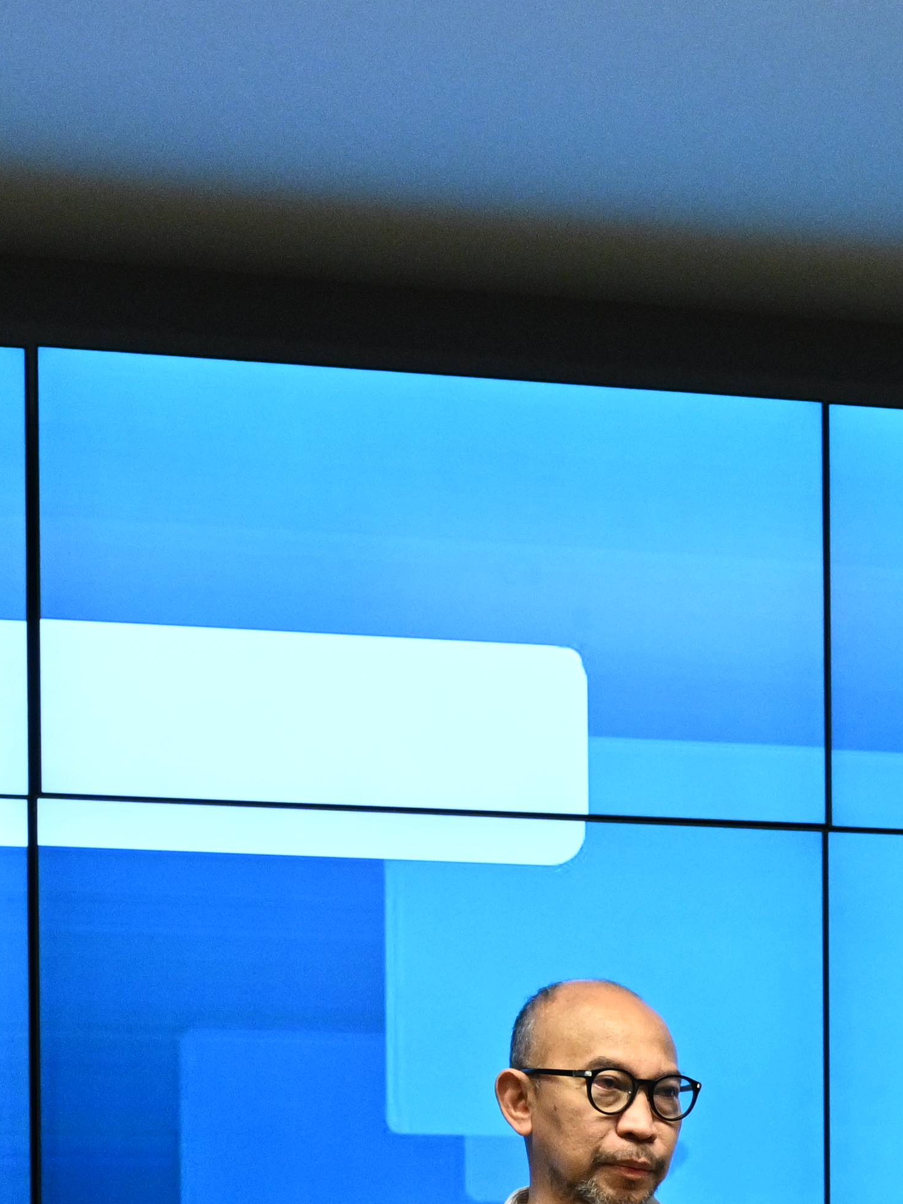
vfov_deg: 19.1
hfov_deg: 14.9
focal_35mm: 96
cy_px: 1514
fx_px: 3339
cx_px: 1100
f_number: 5.6
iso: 2000
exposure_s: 1/100
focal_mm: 24
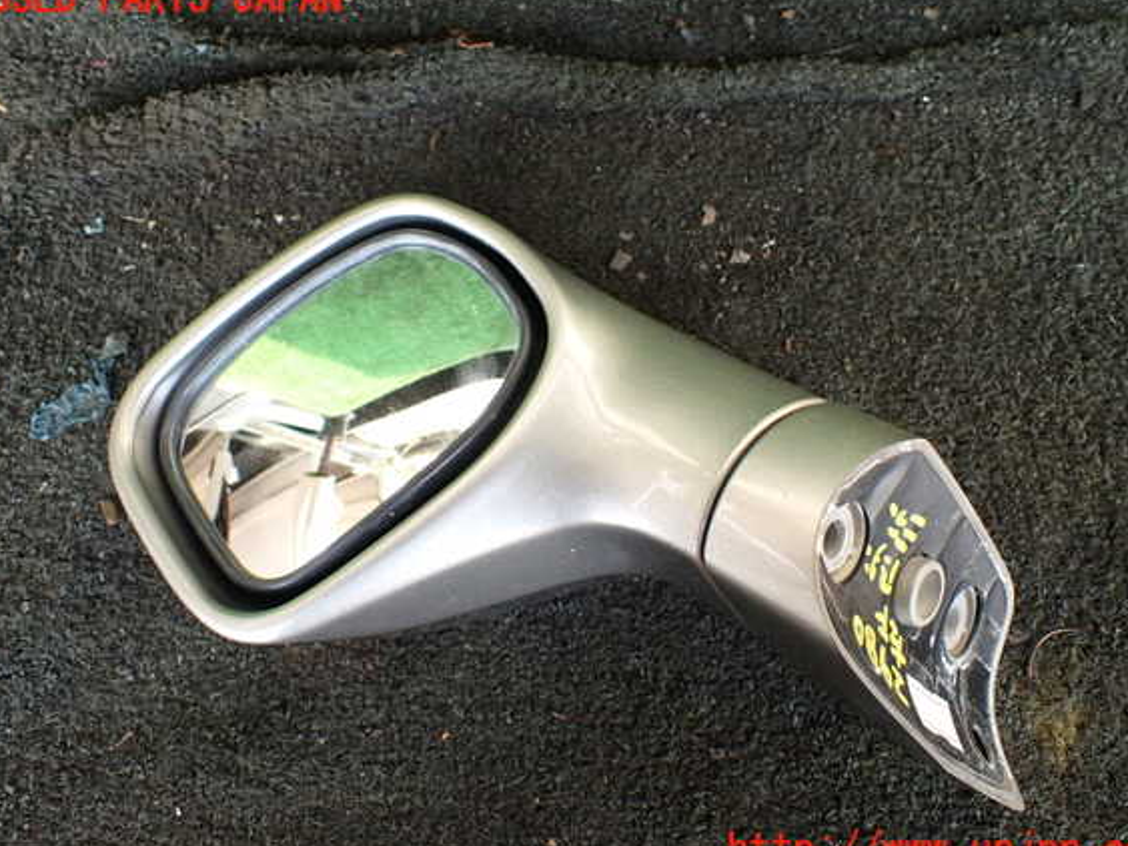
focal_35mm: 32
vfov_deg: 44.1
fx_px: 1043
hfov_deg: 56.8
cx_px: 579
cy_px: 425
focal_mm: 5.4
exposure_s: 1/125
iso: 250
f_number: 2.3
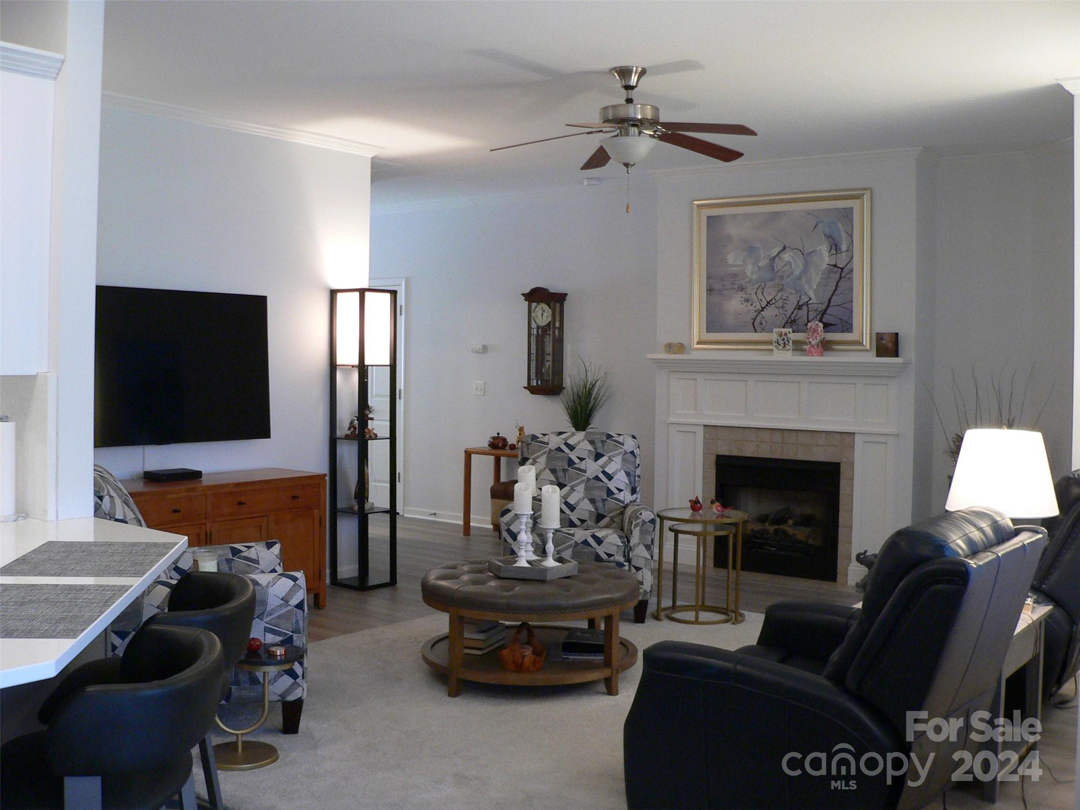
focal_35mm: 36
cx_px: 540
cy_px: 405
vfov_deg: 39.7
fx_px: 1123
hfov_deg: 51.4
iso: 200
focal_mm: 6
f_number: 2.8
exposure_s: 1/20
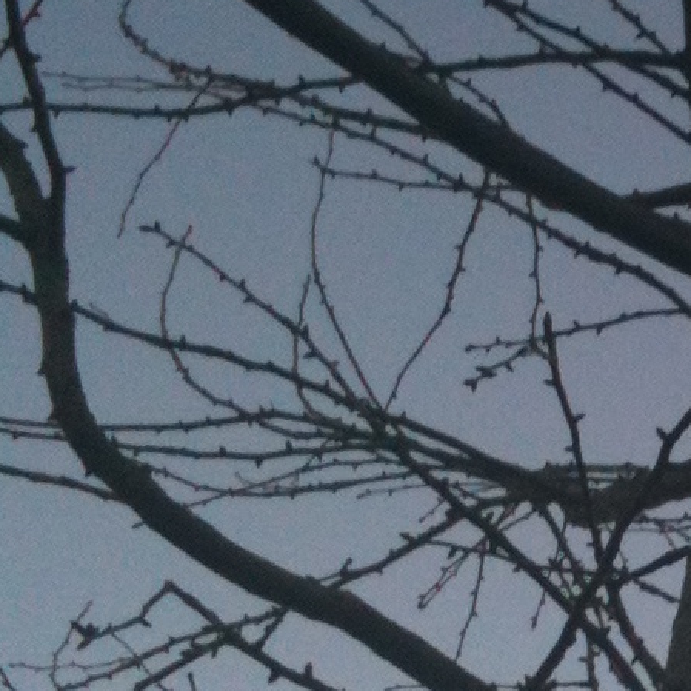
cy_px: 445
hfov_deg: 11.7
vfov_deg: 12.4
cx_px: 1148
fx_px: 3184
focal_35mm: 141
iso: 80
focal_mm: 3.85
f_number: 2.8
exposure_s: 1/60
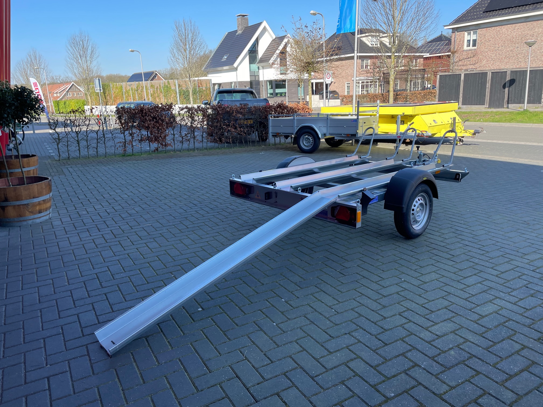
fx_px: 408
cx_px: 272
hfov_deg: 67.3
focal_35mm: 26
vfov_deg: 53.1
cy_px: 204
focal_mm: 4.2
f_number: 1.6
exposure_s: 1/910
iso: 32
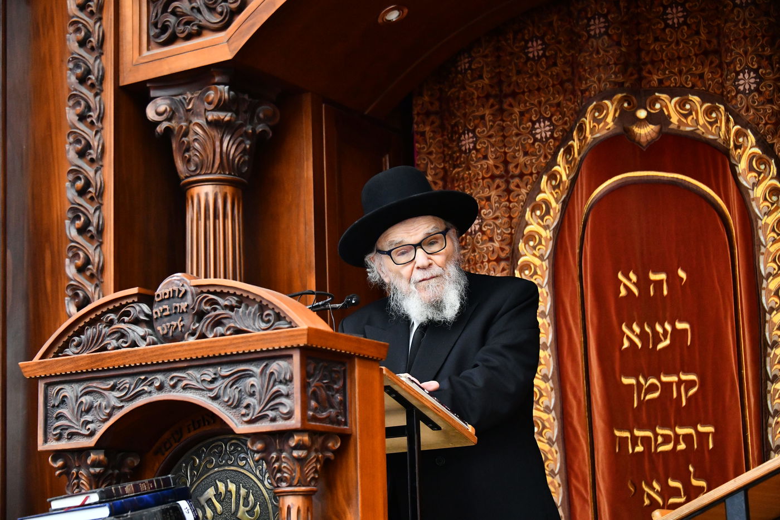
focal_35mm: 78
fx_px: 1690
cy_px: 260
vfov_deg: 17.5
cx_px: 390
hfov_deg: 26.0
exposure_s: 1/160
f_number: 5.6
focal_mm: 78
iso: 4000
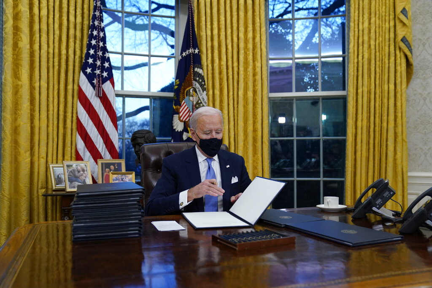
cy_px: 144
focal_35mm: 32
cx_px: 216
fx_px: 384
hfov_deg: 58.7
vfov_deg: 41.1
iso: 2000
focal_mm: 32
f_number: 3.2
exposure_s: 1/500
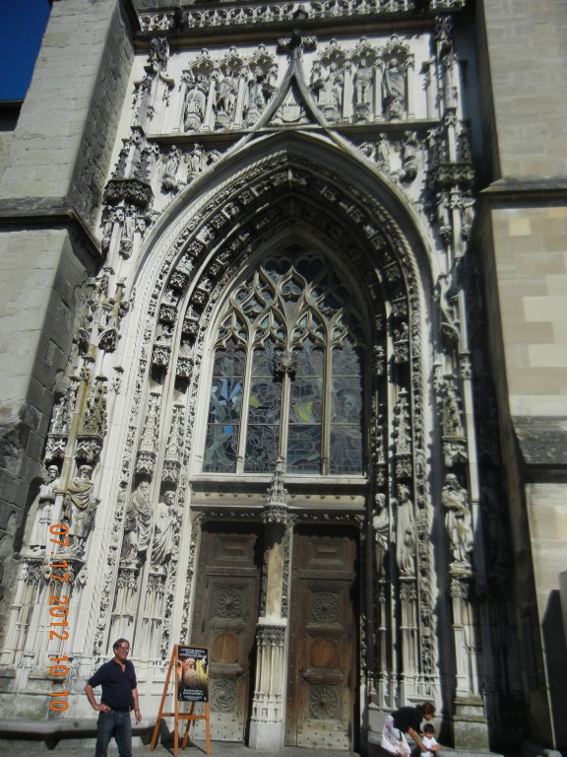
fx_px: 655
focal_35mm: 30
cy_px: 378
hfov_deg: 46.8
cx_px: 284
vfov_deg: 60.0
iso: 160
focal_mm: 5.4
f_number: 7
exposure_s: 1/764
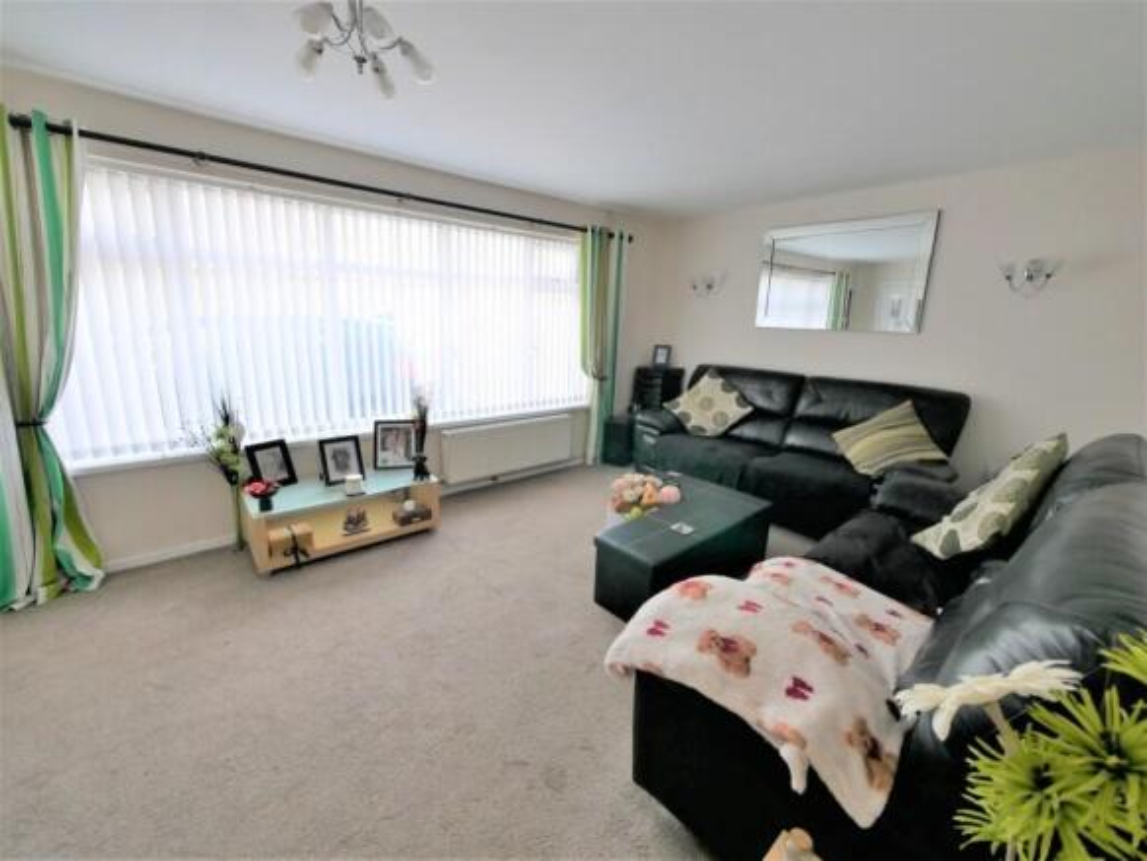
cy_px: 430
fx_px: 464
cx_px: 574
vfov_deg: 85.7
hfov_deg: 102.0
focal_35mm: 14
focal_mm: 7
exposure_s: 1/125
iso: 200
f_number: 4
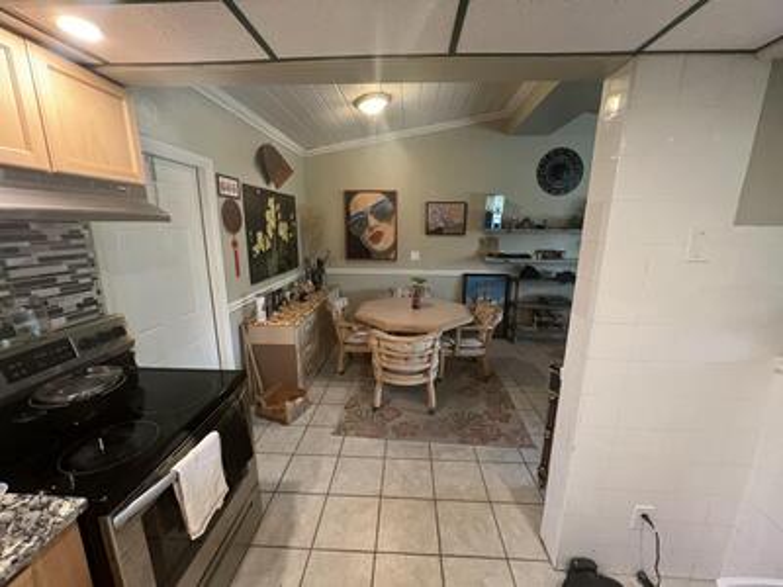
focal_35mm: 13
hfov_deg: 106.2
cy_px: 294
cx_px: 392
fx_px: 294
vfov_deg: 89.9
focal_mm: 1.57
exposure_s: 1/60
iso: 500
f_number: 1.8
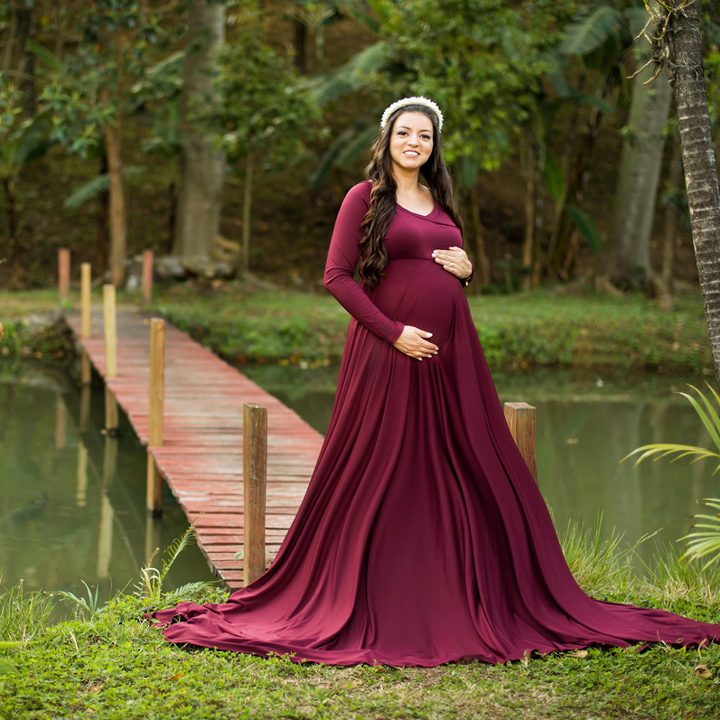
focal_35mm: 64
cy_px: 361
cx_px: 290
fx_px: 1506
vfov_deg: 26.9
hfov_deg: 26.8
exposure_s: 1/200
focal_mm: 50
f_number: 2
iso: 125
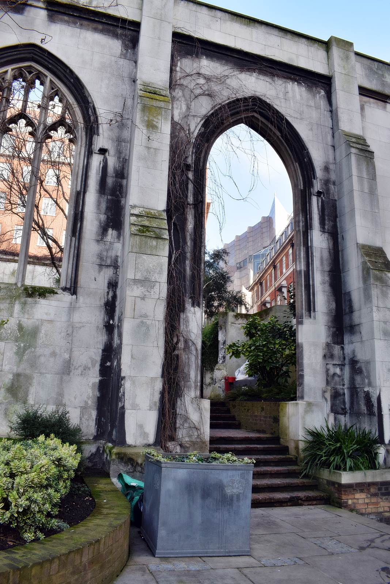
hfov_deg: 47.9
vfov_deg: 67.4
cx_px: 195
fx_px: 439
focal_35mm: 27
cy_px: 292
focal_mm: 18
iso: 400
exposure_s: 1/250
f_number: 8
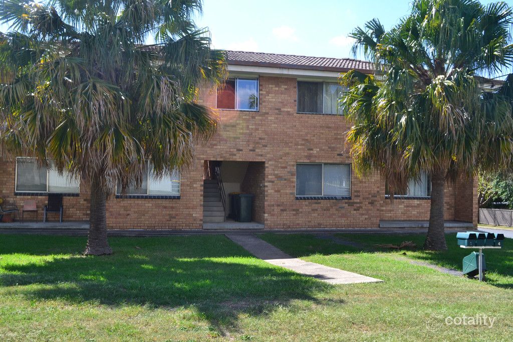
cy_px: 171
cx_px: 256
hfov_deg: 53.1
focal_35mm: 36
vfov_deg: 36.9
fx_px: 513
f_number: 10
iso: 400
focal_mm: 24
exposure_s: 1/160
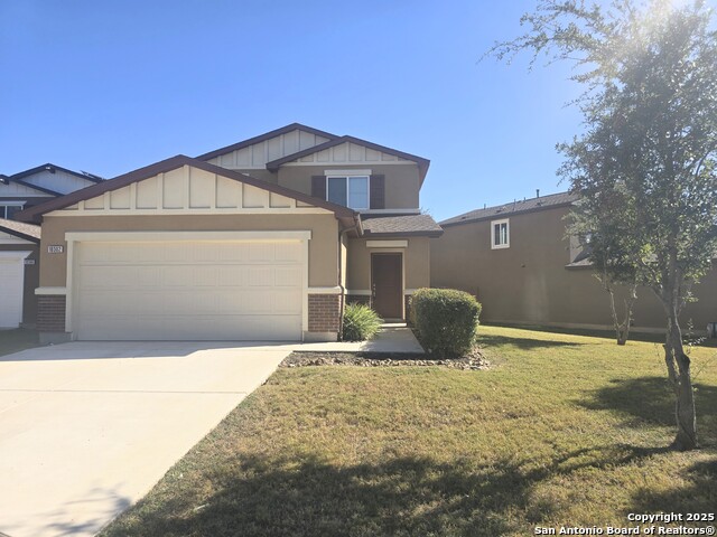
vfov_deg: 58.9
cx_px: 358
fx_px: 476
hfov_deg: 73.9
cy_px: 268
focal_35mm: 23
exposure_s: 1/848
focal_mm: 6.3
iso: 12
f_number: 1.7
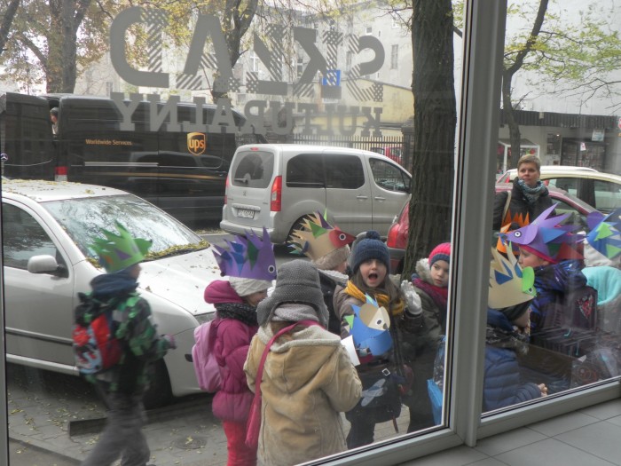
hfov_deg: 45.8
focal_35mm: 41
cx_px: 310
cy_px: 233
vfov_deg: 35.1
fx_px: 736
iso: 100
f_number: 3.2
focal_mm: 7.3
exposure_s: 1/50
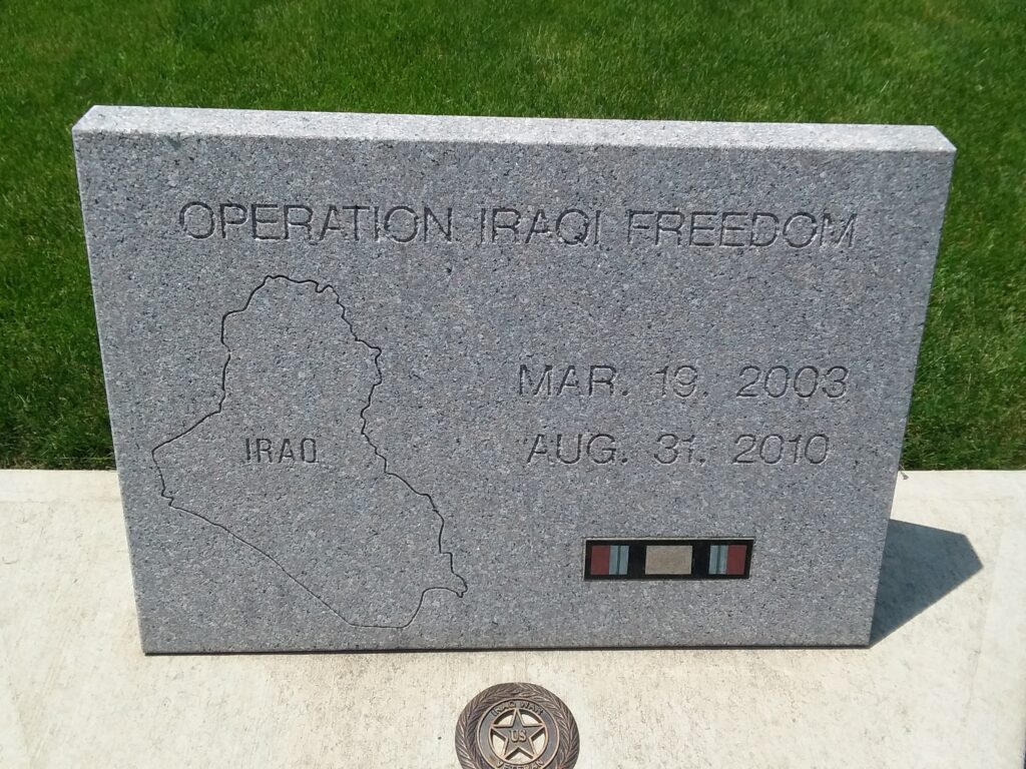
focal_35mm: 29
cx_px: 513
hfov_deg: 61.7
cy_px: 384
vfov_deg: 48.2
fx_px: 860
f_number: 1.9
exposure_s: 1/1998
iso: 40
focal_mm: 2.47
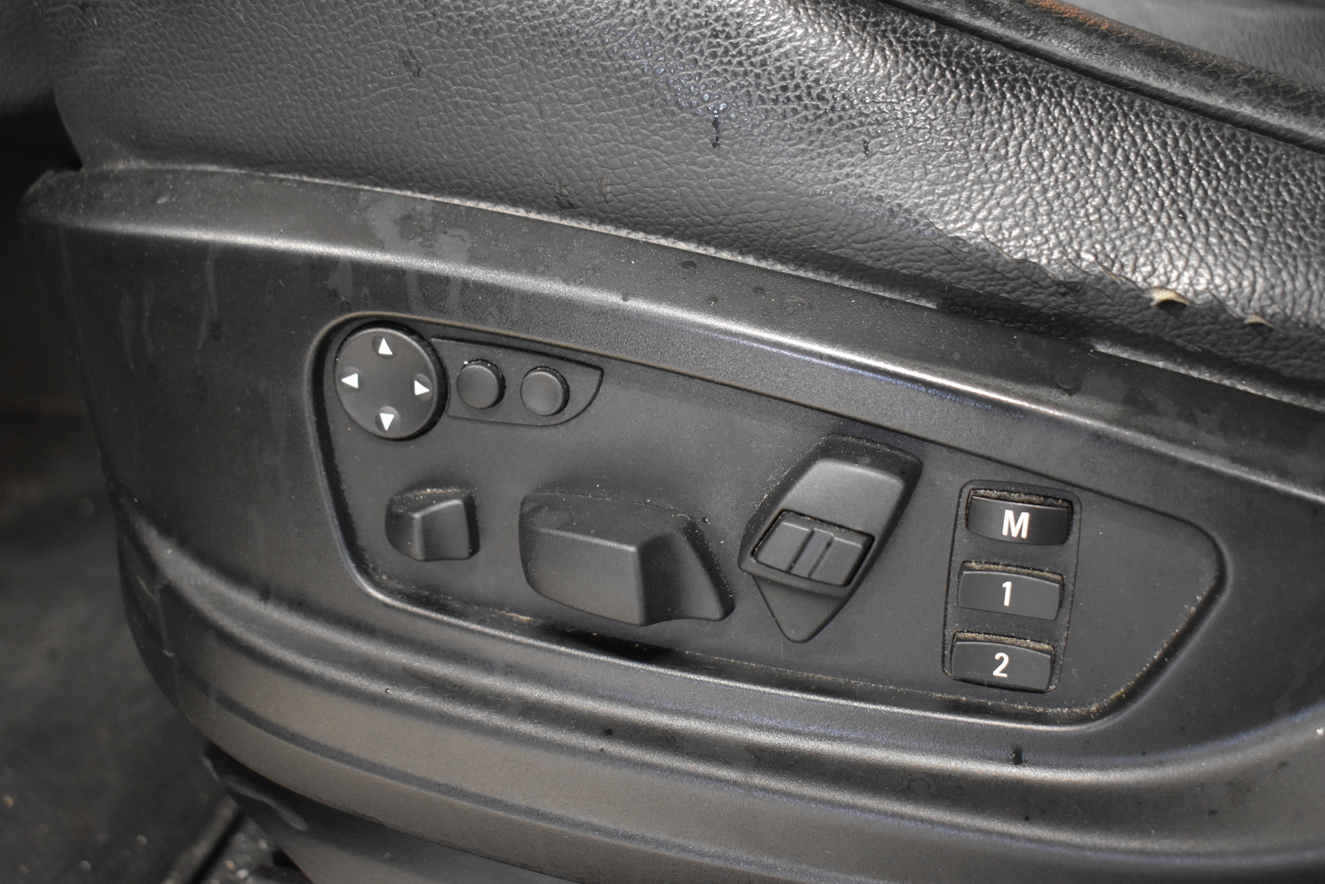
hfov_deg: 46.9
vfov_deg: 32.3
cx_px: 652
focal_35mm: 42
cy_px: 445
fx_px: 1528
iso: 3200
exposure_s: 1/30
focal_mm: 27
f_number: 4
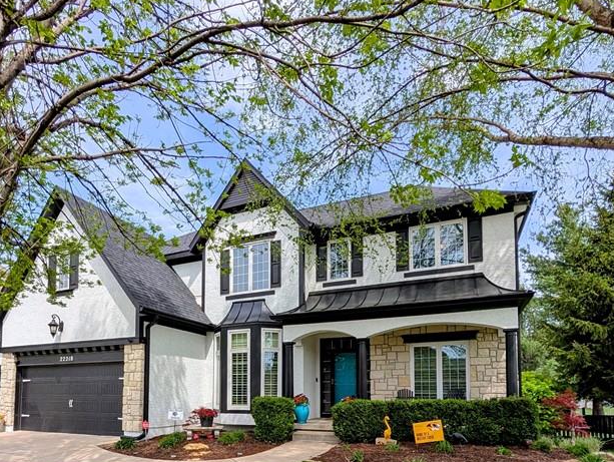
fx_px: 355
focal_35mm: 20
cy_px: 377
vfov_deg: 60.2
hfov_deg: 81.6
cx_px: 285
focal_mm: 2.02
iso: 51
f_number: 1.7
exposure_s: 1/2342
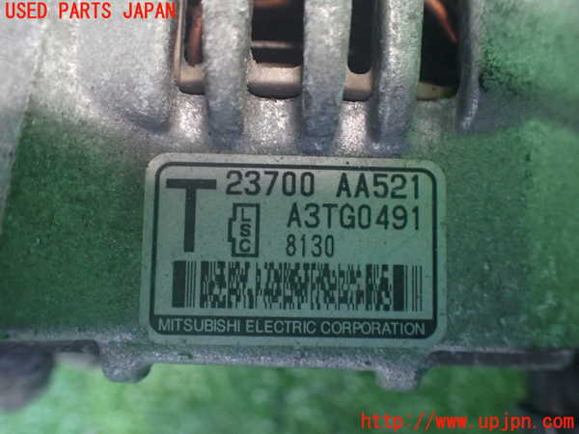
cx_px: 290
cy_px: 217
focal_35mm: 30
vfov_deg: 46.8
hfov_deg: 60.0
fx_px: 502
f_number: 2.3
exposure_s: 1/30
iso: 1000
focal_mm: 5.4
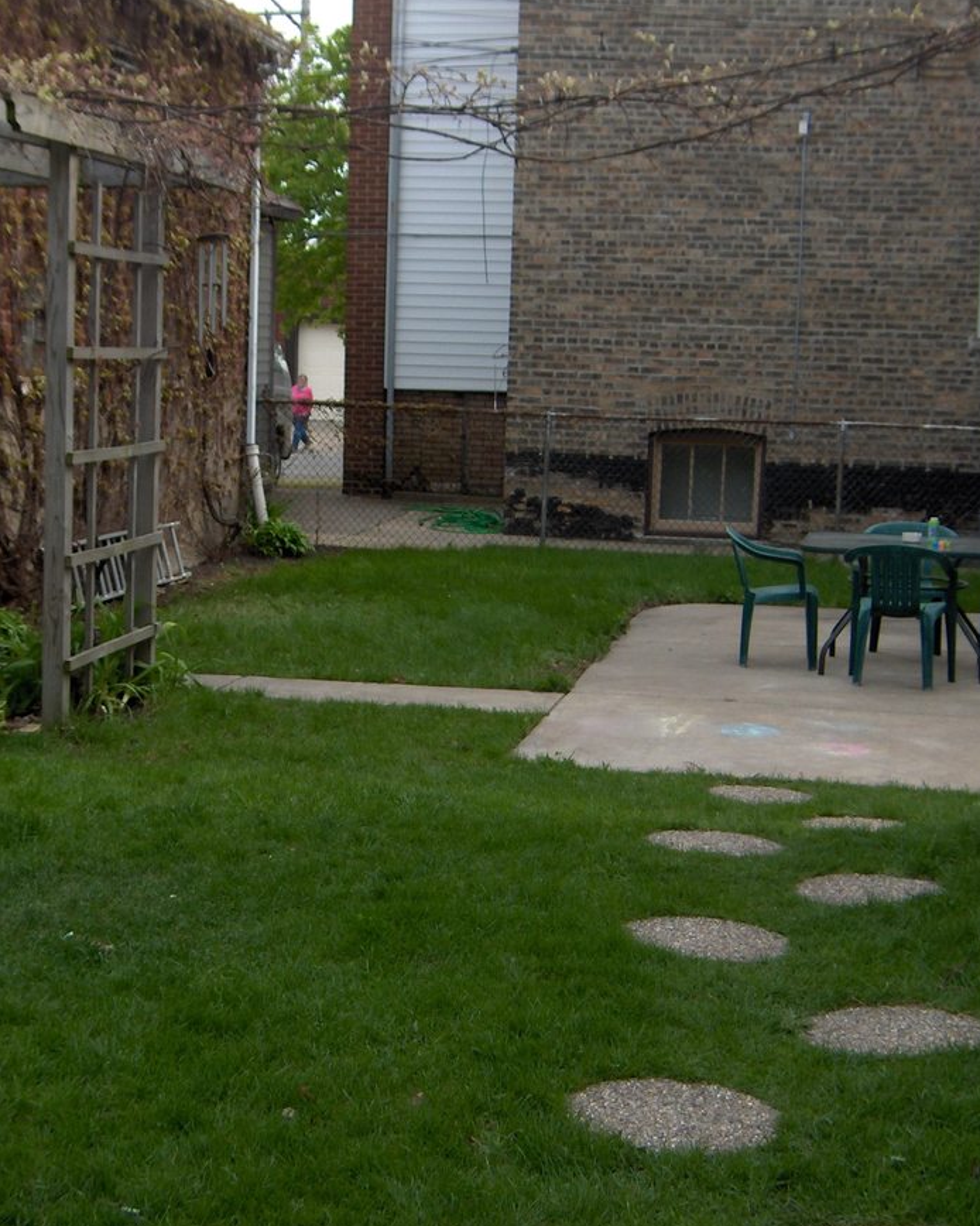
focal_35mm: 63
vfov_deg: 30.0
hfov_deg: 24.1
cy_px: 664
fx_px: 2285
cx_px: 356
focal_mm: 8
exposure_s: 1/360
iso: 100
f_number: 2.8
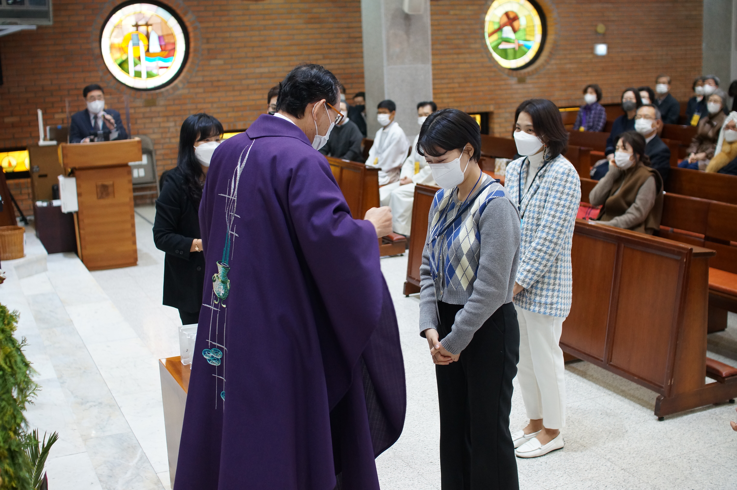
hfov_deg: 43.6
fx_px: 920
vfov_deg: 29.8
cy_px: 245
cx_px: 368
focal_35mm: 45
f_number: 2.5
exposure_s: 1/160
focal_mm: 30
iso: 800
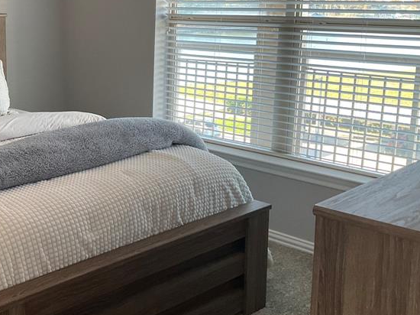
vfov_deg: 26.9
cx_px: 37
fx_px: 655
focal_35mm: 54
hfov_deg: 33.6
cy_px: 112
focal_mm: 3
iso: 64
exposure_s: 1/60
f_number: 1.8
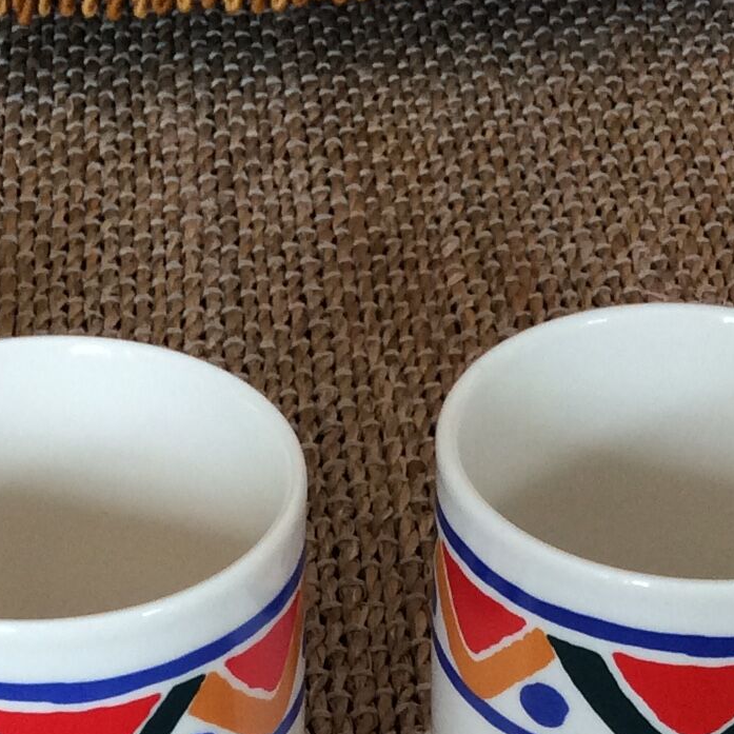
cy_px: 741
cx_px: 340
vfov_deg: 16.2
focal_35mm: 105
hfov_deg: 16.6
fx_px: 2519
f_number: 2.4
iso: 64
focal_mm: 3.3
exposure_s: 1/25
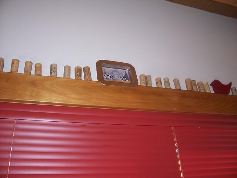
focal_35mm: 34
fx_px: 233
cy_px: 89
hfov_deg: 54.0
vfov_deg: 41.8
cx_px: 118
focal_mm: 5.6
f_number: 2.7
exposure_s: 1/60
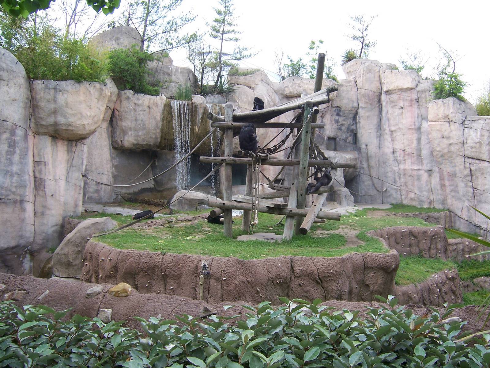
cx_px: 245
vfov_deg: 42.9
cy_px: 184
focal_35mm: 33
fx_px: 467
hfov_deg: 55.4
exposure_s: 1/250
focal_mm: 5.5
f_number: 3.4
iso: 80
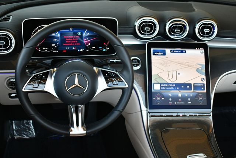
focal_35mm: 48
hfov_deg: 41.1
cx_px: 118
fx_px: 315
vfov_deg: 28.1
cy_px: 79
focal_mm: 24
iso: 720
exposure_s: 1/250
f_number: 3.8
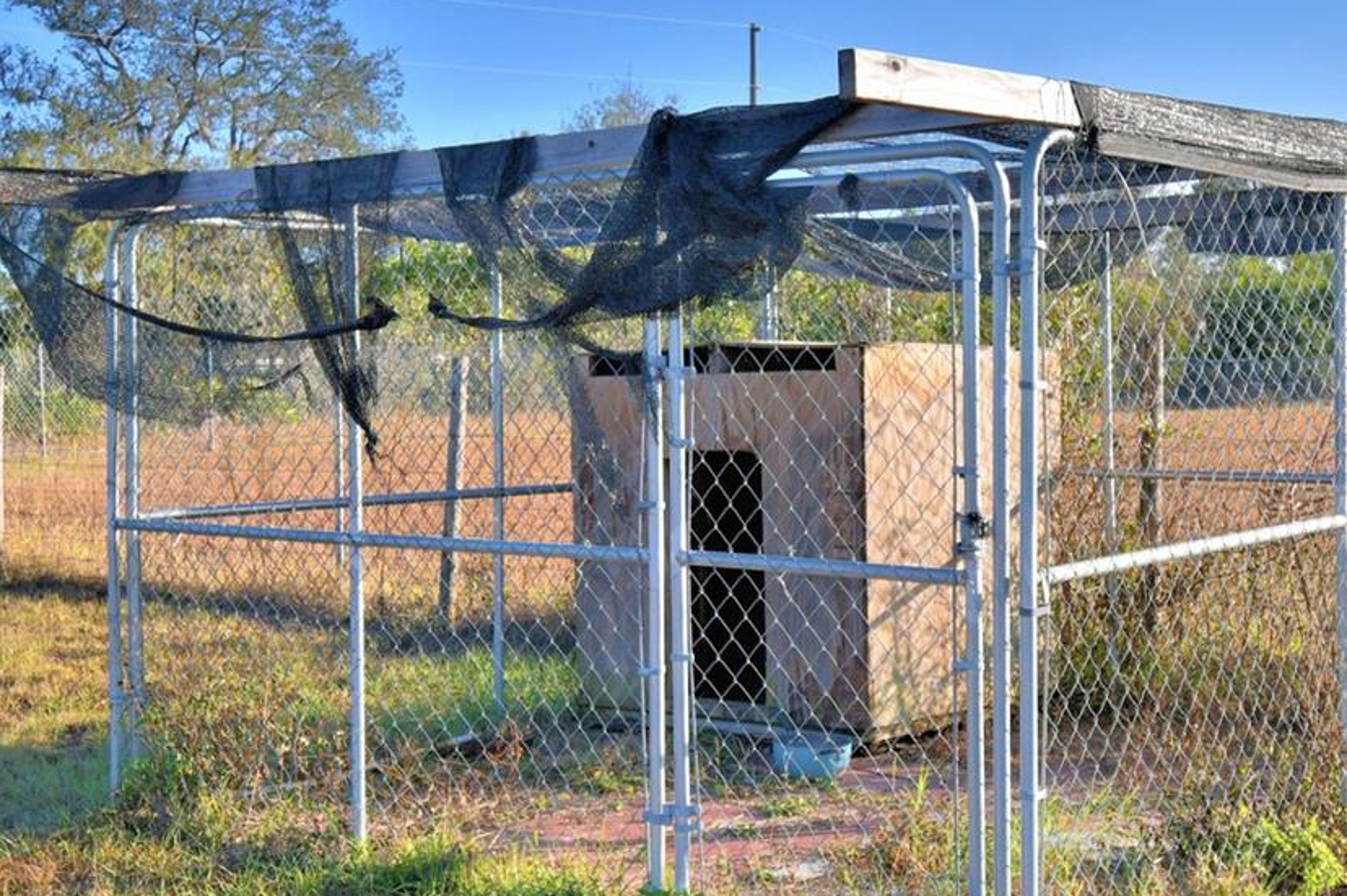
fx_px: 2169
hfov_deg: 34.5
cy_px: 379
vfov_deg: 23.3
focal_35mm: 58
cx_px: 675
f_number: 5.6
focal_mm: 20
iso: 100
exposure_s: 1/500
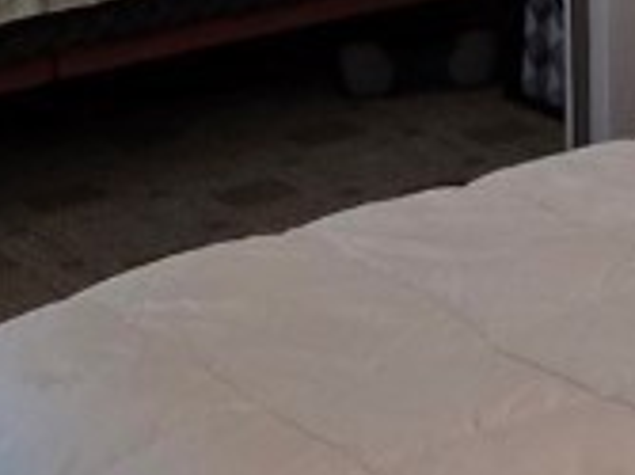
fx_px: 2585
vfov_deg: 9.6
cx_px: 1148
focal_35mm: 141
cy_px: -559
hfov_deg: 12.7
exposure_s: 1/120
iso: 160
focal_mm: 6.25
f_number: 1.7
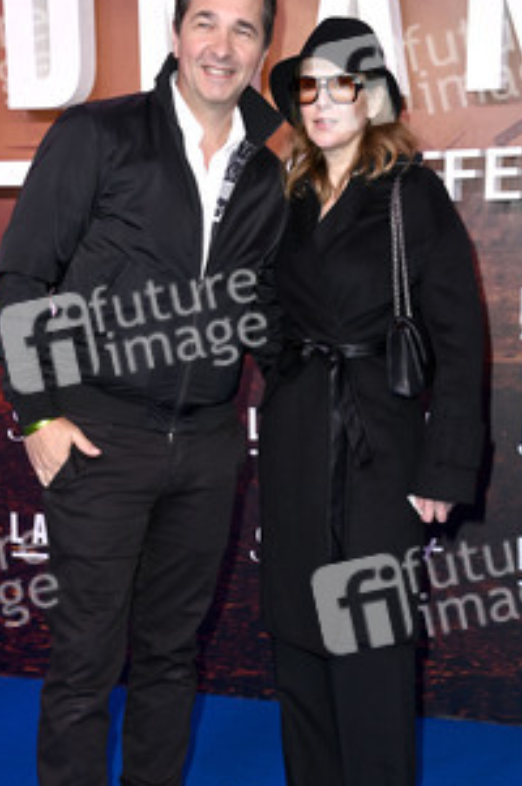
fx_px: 1678
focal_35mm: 77
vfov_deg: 26.3
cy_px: 462
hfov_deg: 17.7
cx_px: 209
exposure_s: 1/200
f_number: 5.6
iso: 400
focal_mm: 58
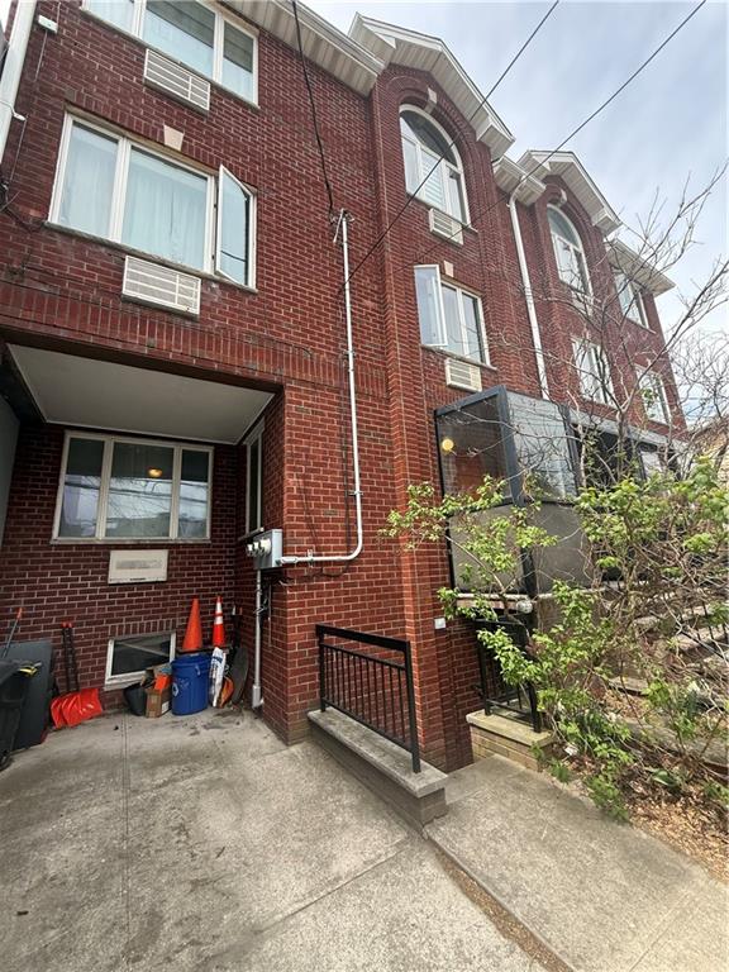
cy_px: 486
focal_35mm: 14
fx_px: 393
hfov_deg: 85.7
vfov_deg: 102.1
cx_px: 364
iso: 50
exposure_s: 1/400
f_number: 2.2
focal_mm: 2.22
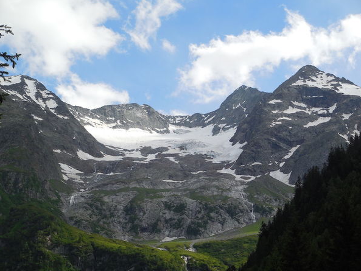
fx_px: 855
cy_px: 135
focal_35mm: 82
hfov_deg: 23.8
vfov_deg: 18.0
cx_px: 182
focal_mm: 14.5
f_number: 4.9
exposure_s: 1/640
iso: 125
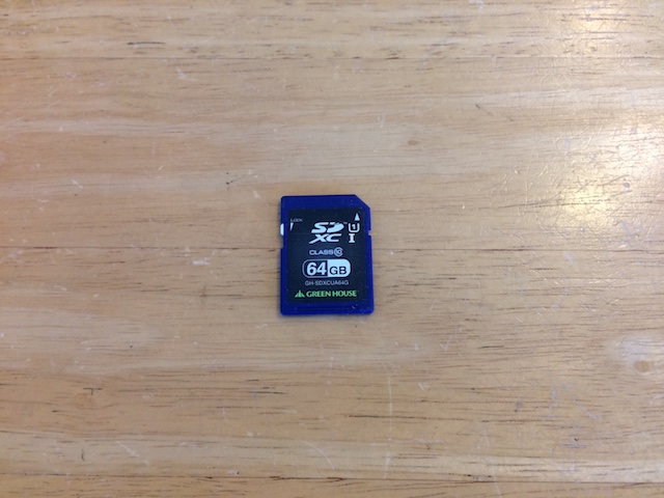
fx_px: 556
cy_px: 249
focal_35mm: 29
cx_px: 332
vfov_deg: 48.2
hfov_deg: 61.7
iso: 40
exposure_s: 1/30
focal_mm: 4.15
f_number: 2.2
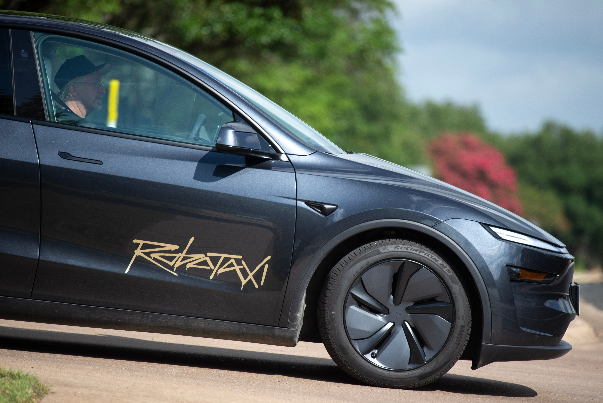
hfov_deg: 6.9
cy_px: 202
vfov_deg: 4.6
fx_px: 5027
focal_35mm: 300
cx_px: 302
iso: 200
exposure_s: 1/1600
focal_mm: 300
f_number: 4
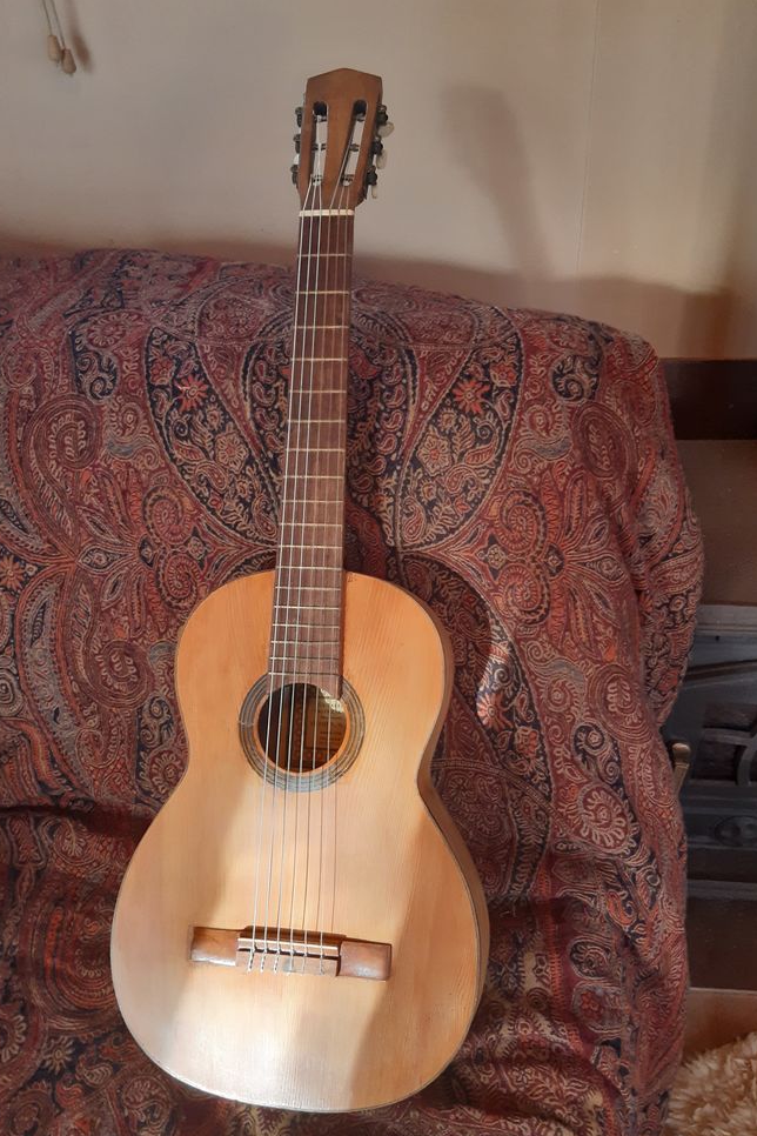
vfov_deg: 65.5
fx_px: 883
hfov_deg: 46.4
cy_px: 586
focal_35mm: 28
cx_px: 384
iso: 250
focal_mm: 3.92
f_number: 1.7
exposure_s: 1/33
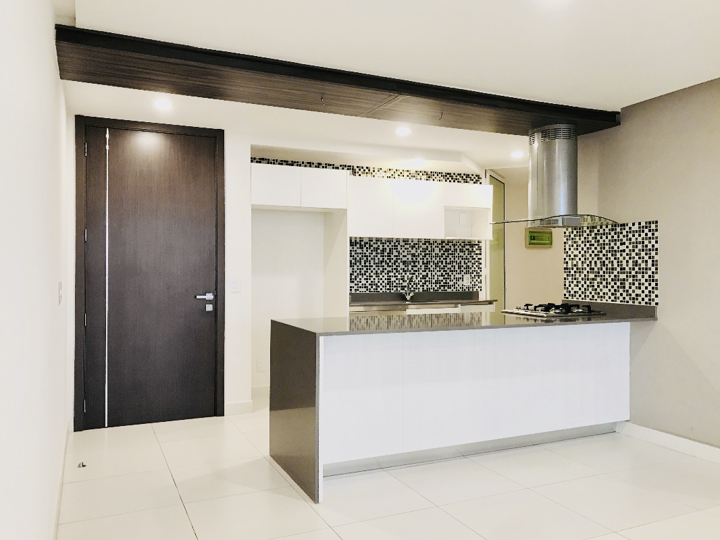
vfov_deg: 49.8
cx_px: 360
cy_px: 270
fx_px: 583
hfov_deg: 63.4
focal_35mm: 28
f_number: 1.8
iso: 40
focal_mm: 3.99
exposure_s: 1/30
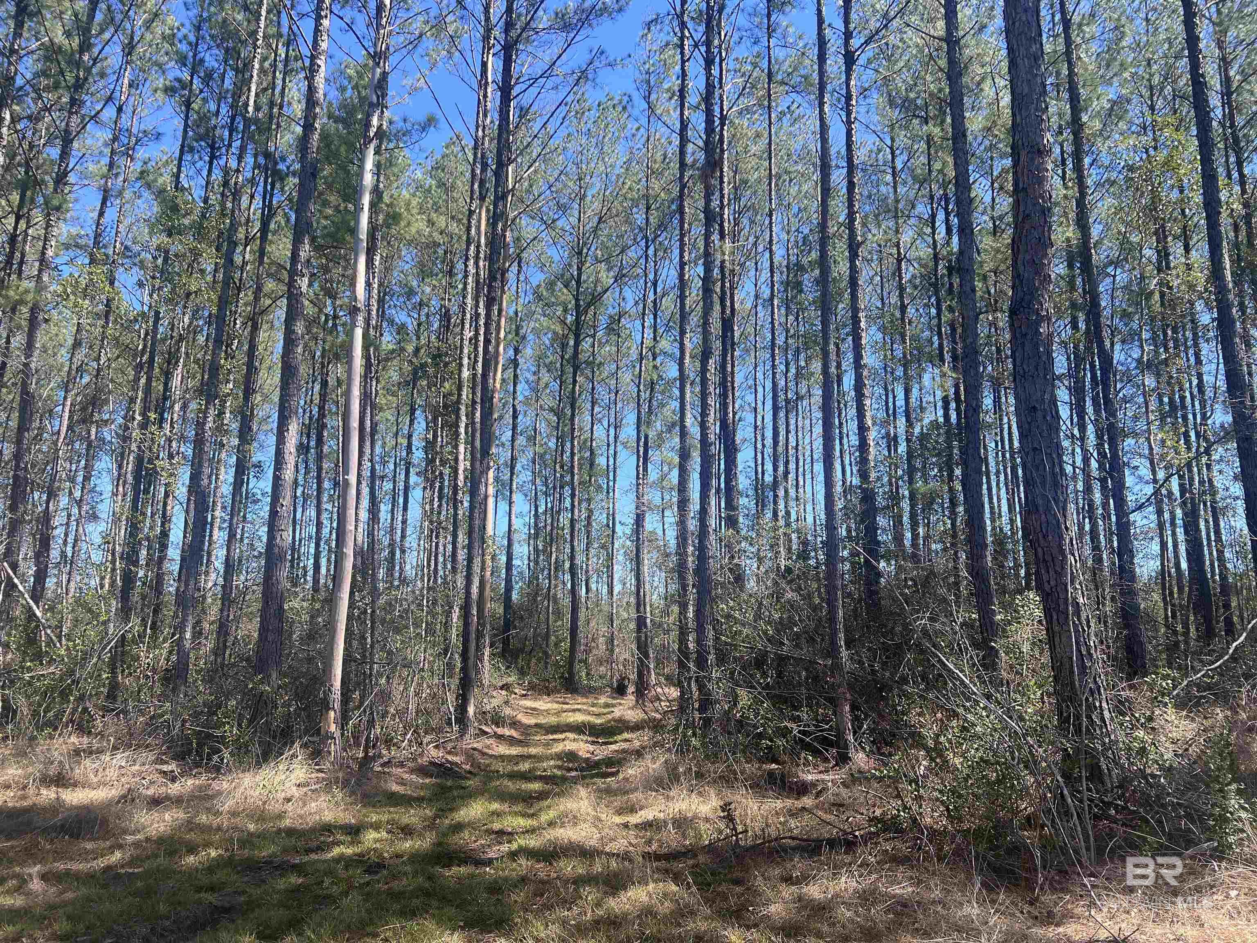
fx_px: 944
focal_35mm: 26
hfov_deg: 67.3
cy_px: 472
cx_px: 628
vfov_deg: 53.1
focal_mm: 5.7
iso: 50
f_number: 1.5
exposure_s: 1/1135
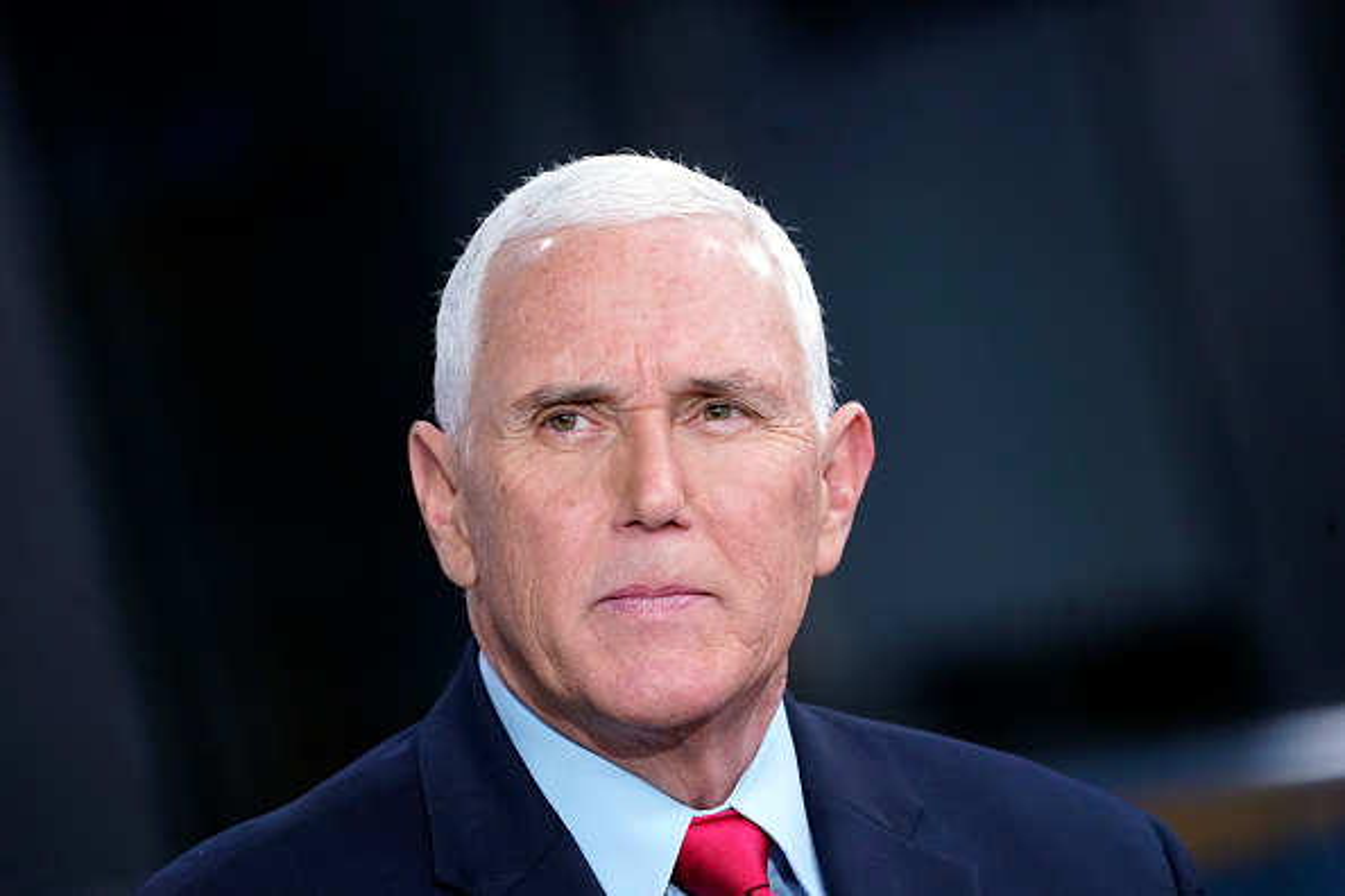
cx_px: 672
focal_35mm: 400
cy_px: 448
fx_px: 14943
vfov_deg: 3.4
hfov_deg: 5.2
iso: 3200
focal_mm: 400
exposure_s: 1/160
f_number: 5.6
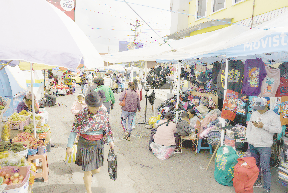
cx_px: 144
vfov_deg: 46.5
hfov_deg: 65.4
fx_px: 224
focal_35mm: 28
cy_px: 96
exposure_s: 1/320
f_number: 9
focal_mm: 28
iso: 250
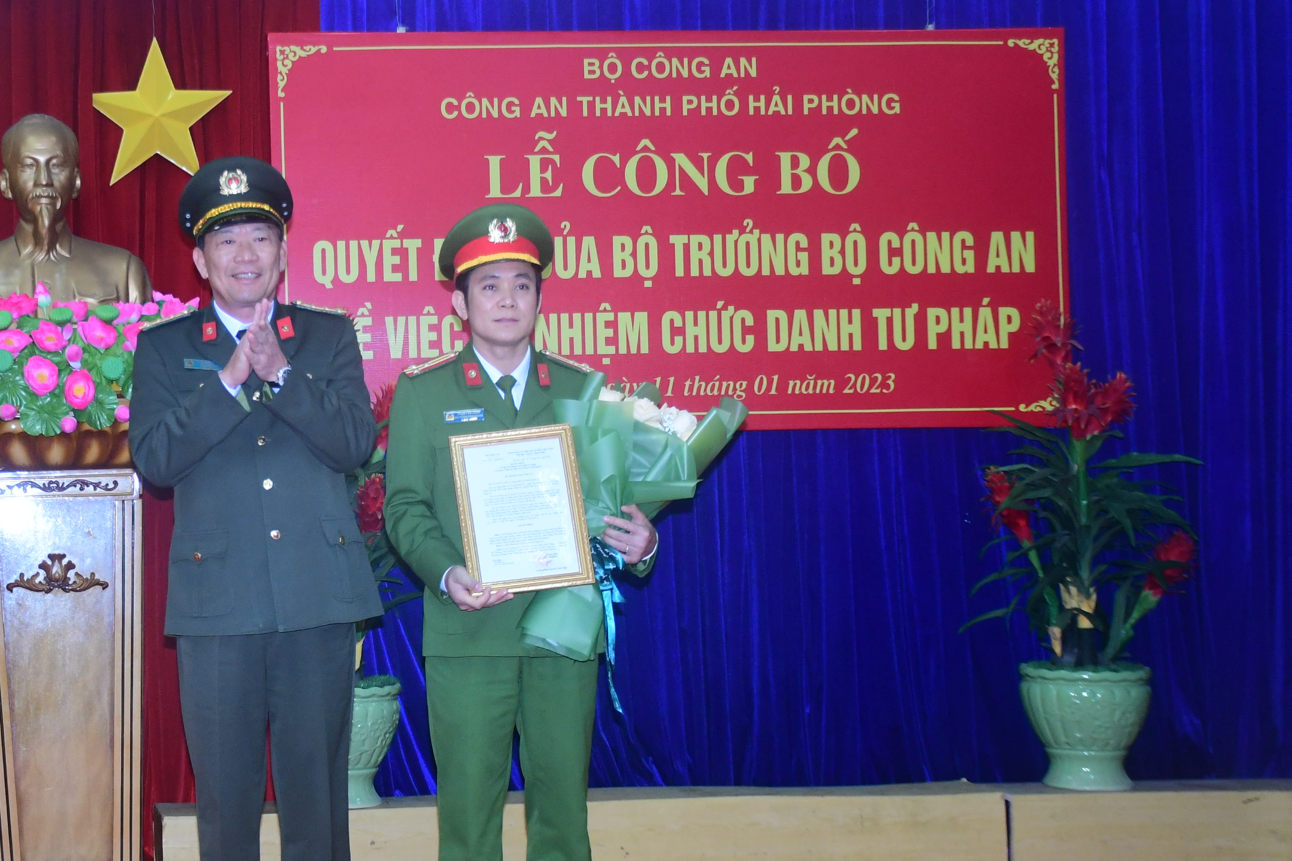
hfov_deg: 25.9
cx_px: 262
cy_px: 481
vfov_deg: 17.7
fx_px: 2763
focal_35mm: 77
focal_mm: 32
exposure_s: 1/200
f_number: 4
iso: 1600
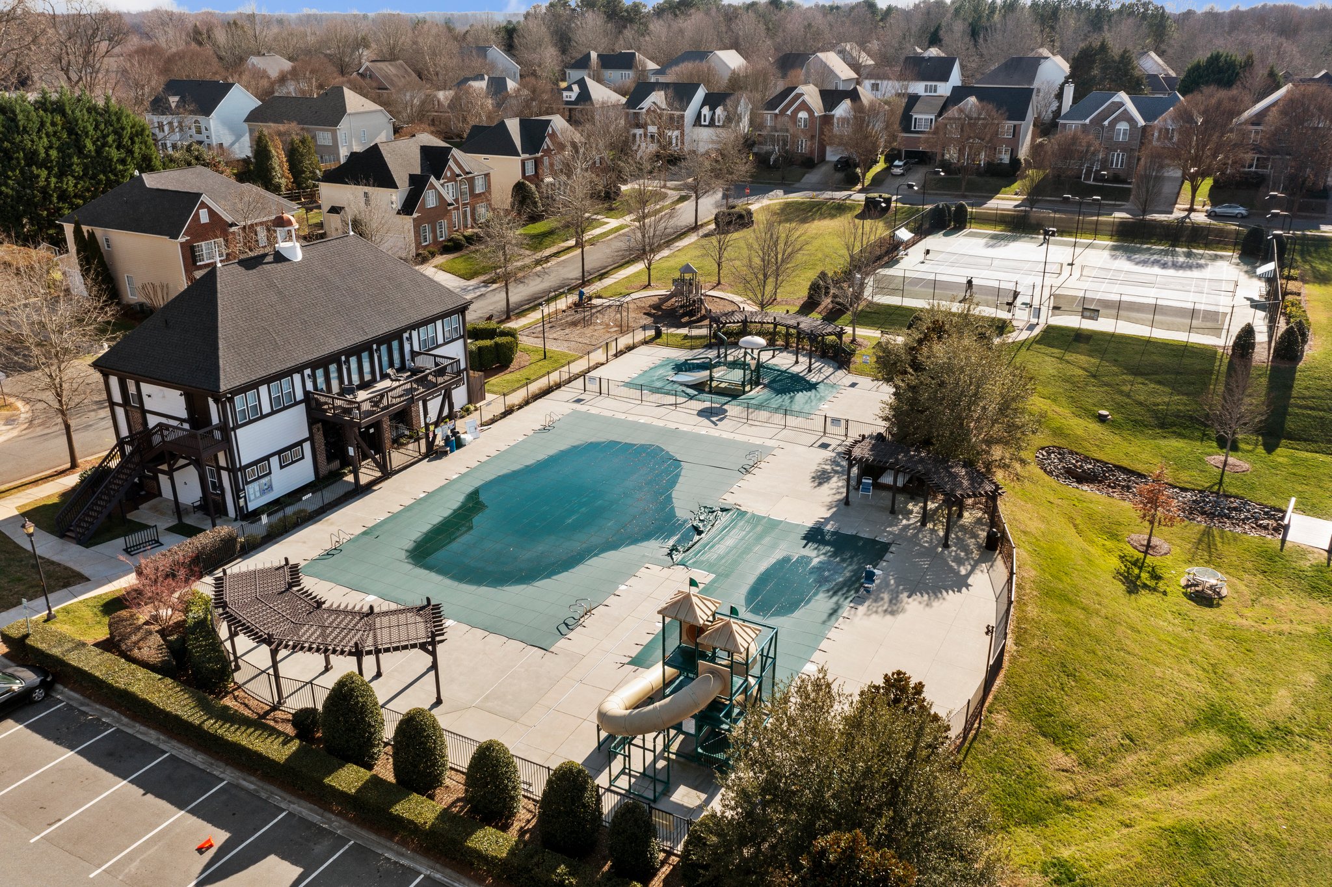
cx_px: 666
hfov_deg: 65.5
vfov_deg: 46.4
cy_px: 444
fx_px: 1036
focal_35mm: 28
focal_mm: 10.26
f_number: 5
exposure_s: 1/320
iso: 100
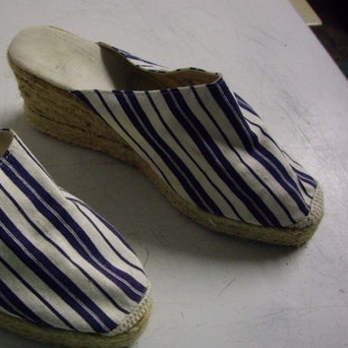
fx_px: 648
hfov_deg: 29.5
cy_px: 209
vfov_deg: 30.0
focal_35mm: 57
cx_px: 80
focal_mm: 6.2
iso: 200
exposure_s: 1/15
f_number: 2.7
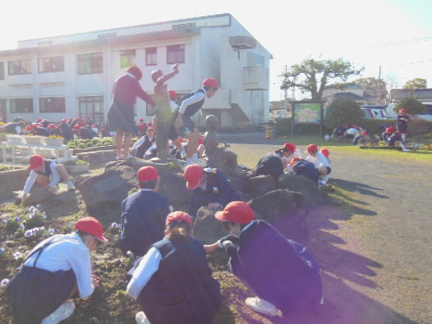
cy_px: 152
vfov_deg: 42.9
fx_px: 412
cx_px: 196
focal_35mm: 33
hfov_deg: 55.3
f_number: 3.5
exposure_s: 1/500
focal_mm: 4.5
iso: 125
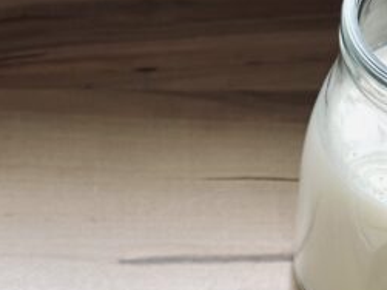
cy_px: 585
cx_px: 94
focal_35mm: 196
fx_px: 2190
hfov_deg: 10.1
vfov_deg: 7.3
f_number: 1.78
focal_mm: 6.86
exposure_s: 1/121
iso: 100
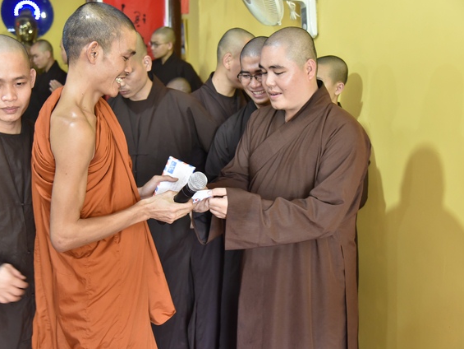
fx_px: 563
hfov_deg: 44.8
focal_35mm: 42
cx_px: 222
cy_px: 175
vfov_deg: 34.4
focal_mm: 38
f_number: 4
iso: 1600
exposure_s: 1/30
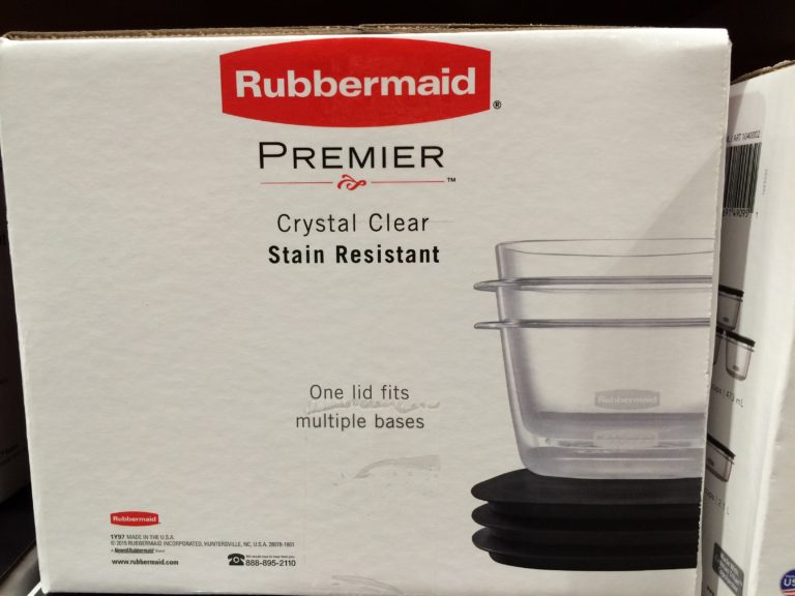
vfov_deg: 48.2
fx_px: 666
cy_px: 298
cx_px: 398
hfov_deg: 61.7
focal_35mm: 29
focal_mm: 4.15
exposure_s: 1/30
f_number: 2.2
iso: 100
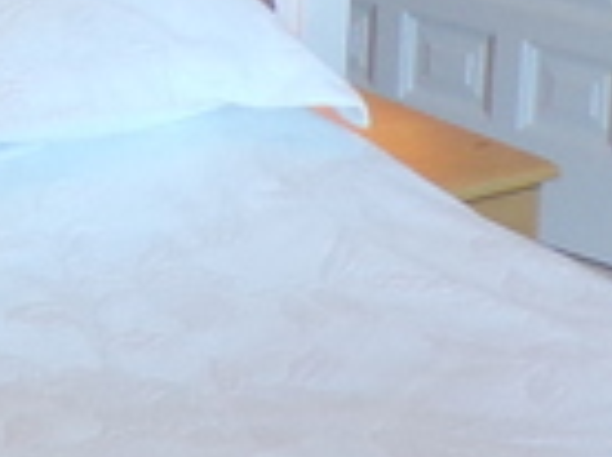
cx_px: -448
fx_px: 2771
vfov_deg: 9.4
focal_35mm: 157
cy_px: 113
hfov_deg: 11.8
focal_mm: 4.3
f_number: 3
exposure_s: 1/34
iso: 192
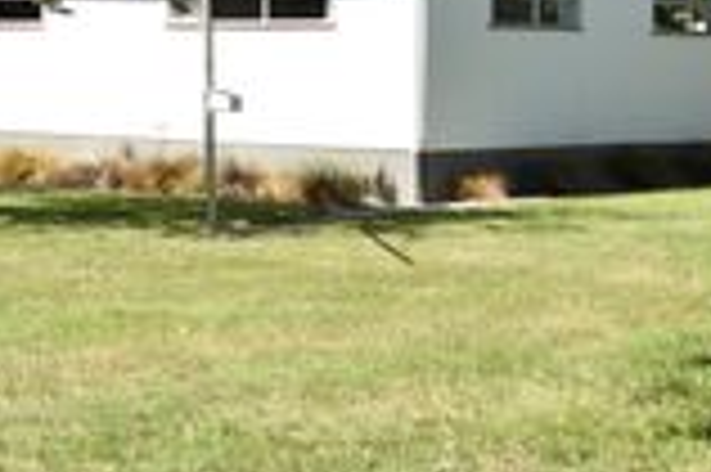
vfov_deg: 12.6
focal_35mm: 107
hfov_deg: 18.5
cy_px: -11
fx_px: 2111
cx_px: -40
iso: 100
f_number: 7.1
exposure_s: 1/200
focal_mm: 24
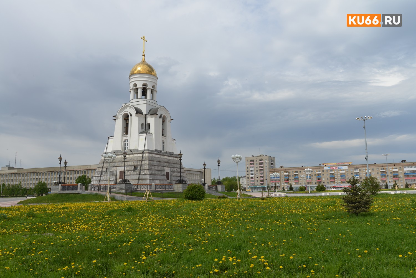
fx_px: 347
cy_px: 139
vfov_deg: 43.6
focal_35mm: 30
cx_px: 208
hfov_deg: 61.9
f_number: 8
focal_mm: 30
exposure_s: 1/750
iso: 200
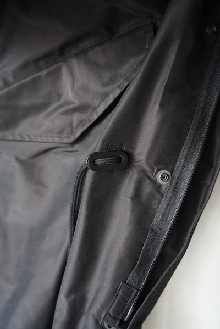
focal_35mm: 43
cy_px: 164
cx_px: 110
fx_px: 394
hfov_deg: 31.2
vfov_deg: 45.4
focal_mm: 43
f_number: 4
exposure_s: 1/60
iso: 5000
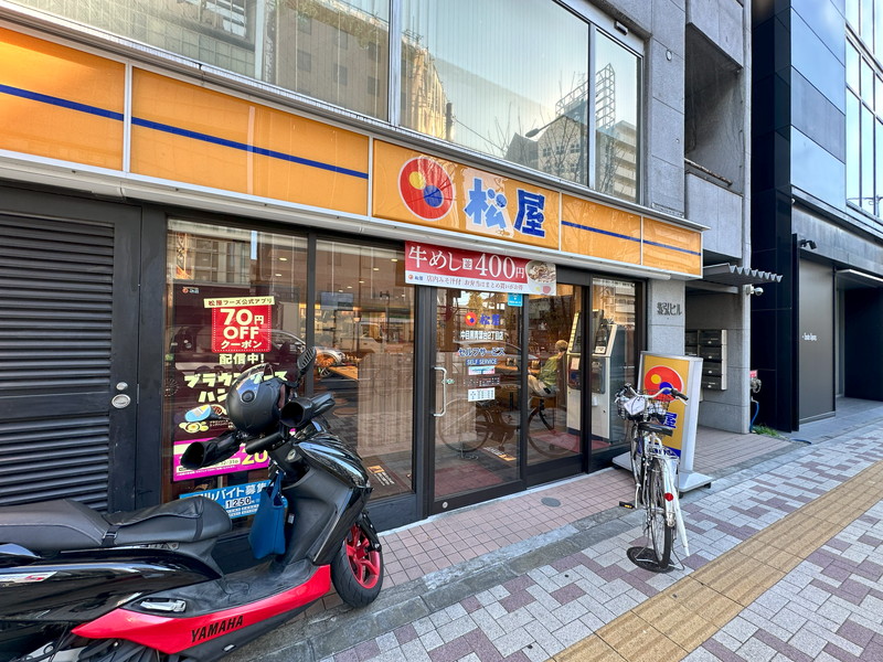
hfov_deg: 102.1
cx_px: 442
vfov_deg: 85.7
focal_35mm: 14
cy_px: 331
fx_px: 357
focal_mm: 2.22
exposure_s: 1/99
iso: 40
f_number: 2.2
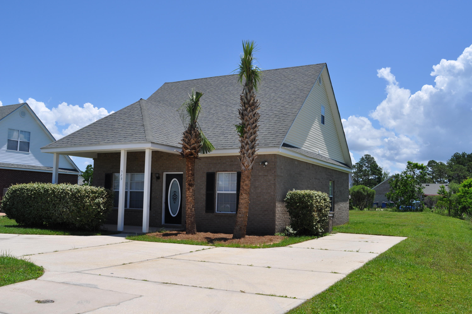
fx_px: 432
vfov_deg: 39.9
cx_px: 236
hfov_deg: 57.3
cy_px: 157
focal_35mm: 33
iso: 200
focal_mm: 22
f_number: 10
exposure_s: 1/400
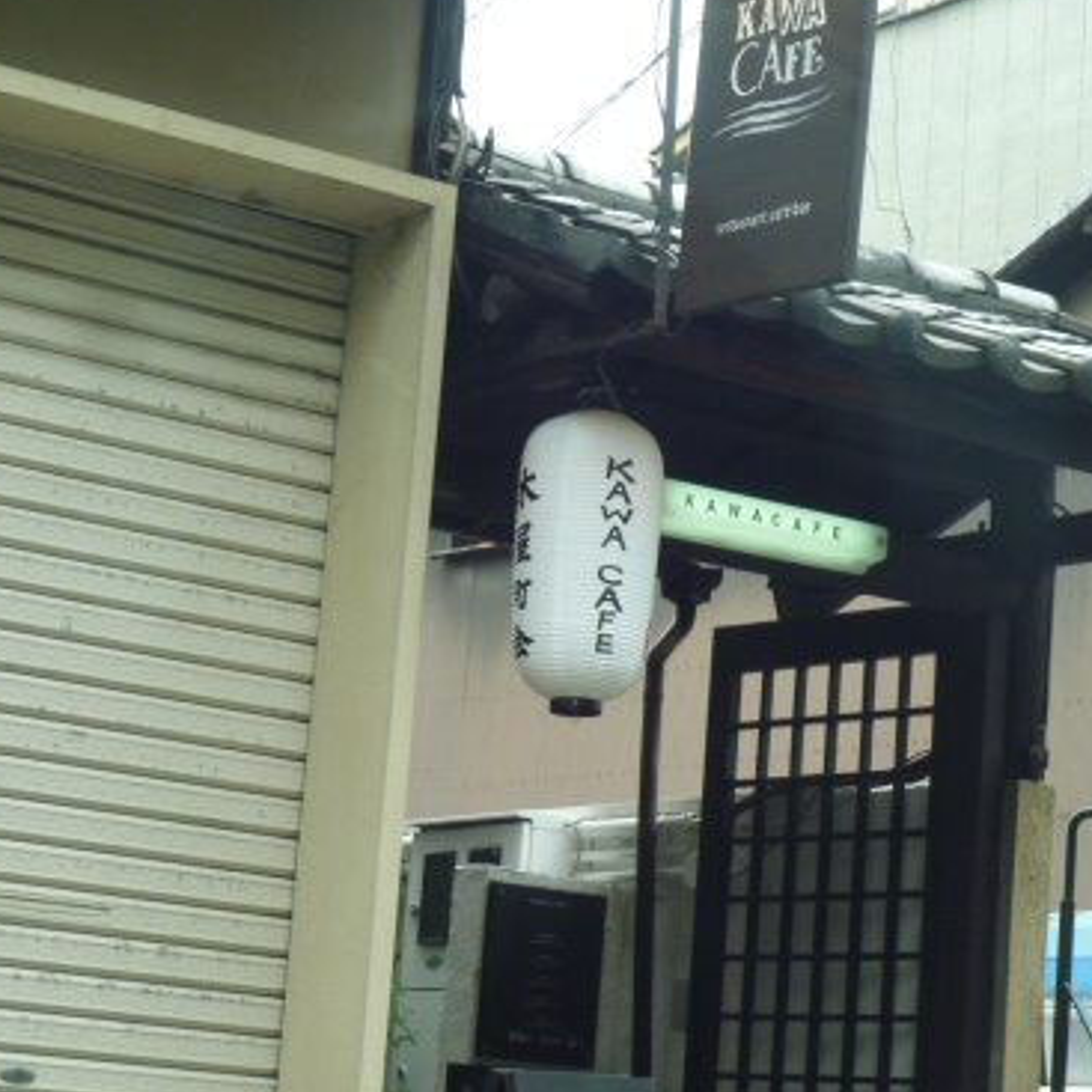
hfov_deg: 18.5
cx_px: 577
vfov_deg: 18.5
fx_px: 3355
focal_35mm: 94
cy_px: 503
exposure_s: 1/100
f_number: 4.6
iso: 160
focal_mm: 10.8
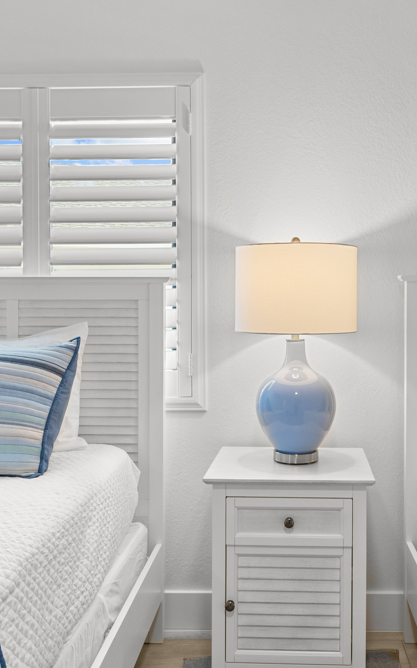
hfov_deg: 33.9
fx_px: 673
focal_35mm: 37
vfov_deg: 52.7
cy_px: 330
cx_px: 303
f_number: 7.1
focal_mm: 12
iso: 320
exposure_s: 1/4
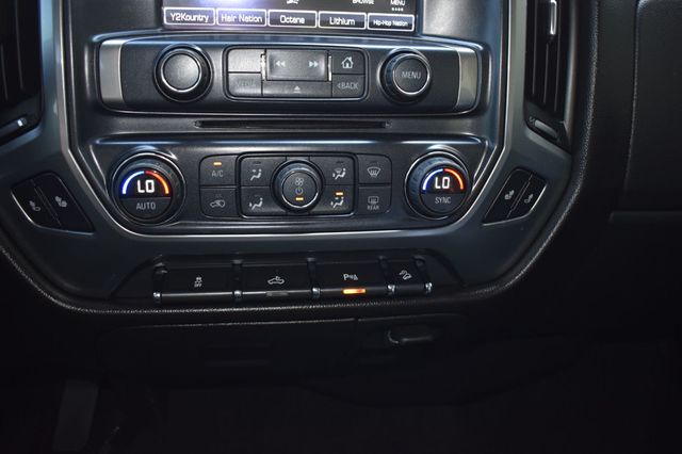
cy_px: 227
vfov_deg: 41.7
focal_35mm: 32
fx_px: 596
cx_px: 341
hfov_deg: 59.5
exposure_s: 1/30
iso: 560
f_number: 3.8
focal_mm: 21
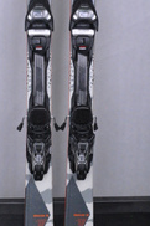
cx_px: 60
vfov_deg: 22.5
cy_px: 41
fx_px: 557
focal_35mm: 89
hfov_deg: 15.3
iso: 3200
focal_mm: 24
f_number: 8
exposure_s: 1/125
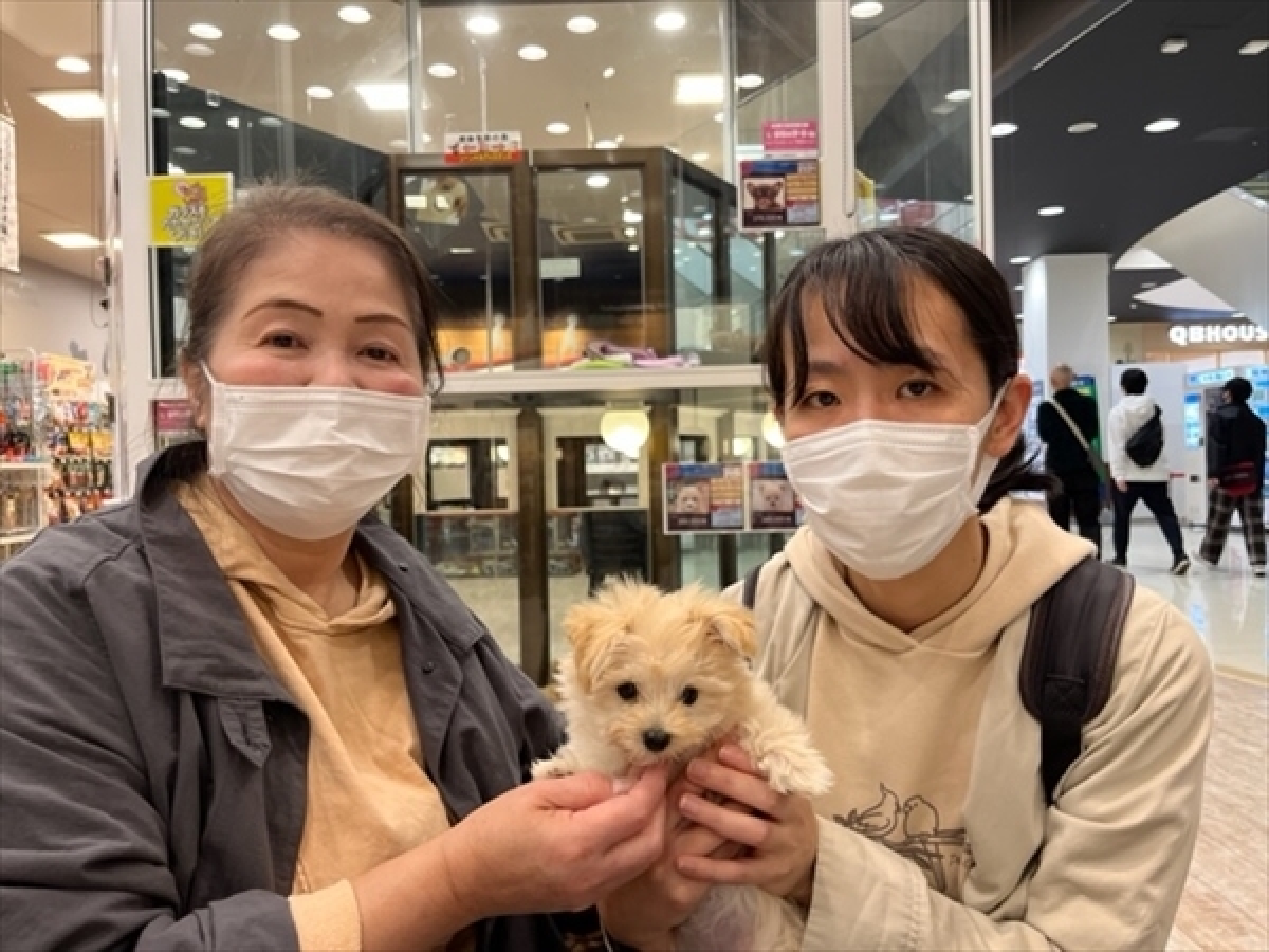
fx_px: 953
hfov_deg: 67.3
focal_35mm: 26
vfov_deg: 53.1
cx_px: 634
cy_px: 476
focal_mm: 5.1
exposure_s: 1/121
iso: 125
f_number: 1.6
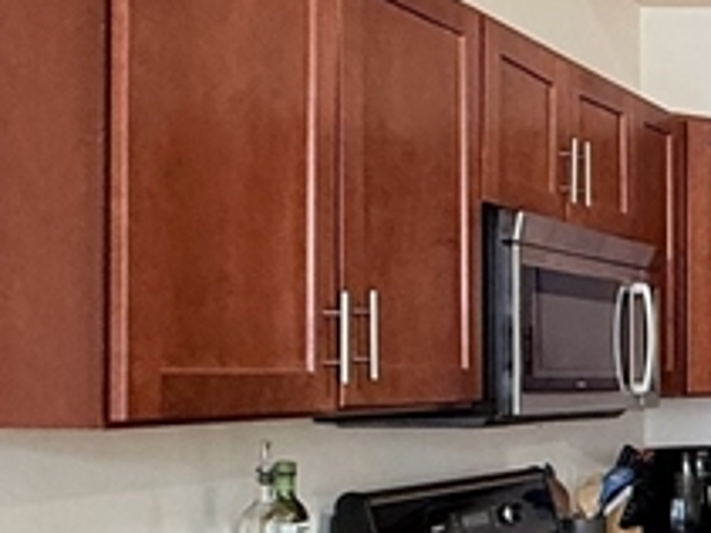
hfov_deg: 21.5
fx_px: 1396
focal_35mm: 68
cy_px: 391
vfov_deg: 21.4
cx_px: 1193
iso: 250
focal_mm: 2.22
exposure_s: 1/60
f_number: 2.2
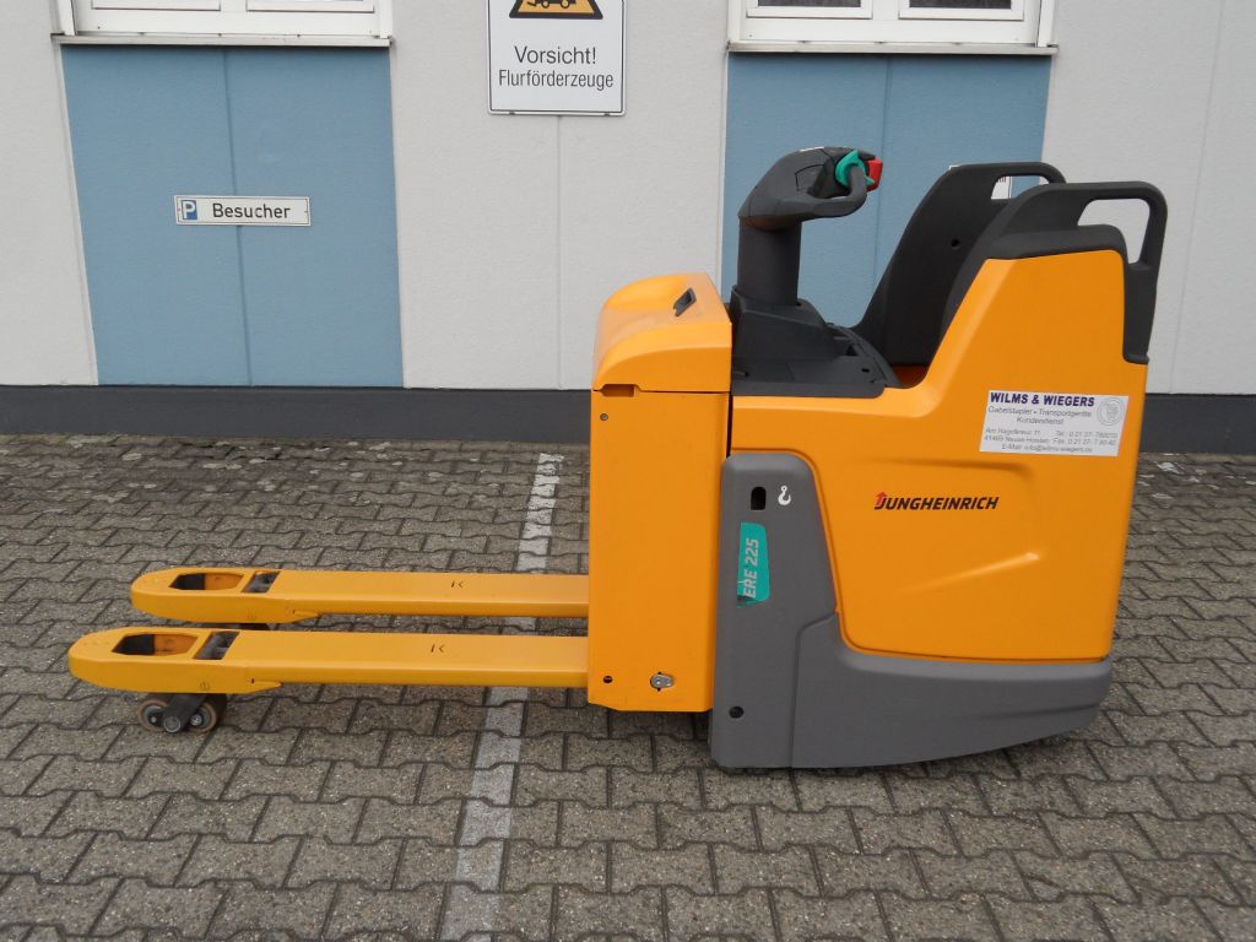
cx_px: 628
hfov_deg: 56.8
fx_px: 1161
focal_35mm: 32
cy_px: 471
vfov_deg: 44.2
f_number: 3.4
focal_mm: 5.3
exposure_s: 1/350
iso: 80
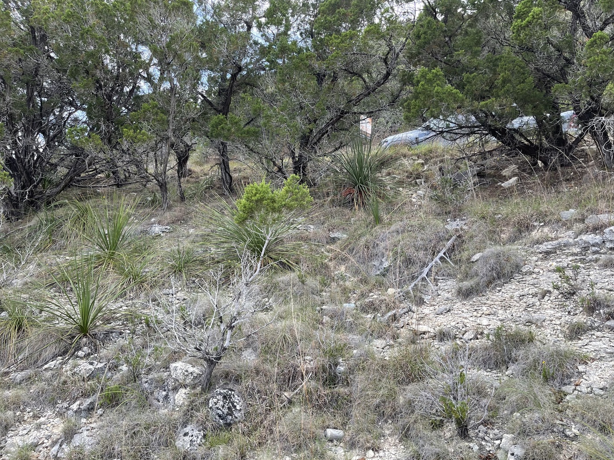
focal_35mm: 26
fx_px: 461
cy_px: 235
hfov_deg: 67.3
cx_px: 314
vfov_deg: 53.0
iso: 32
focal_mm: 5.1
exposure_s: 1/561
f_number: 1.6
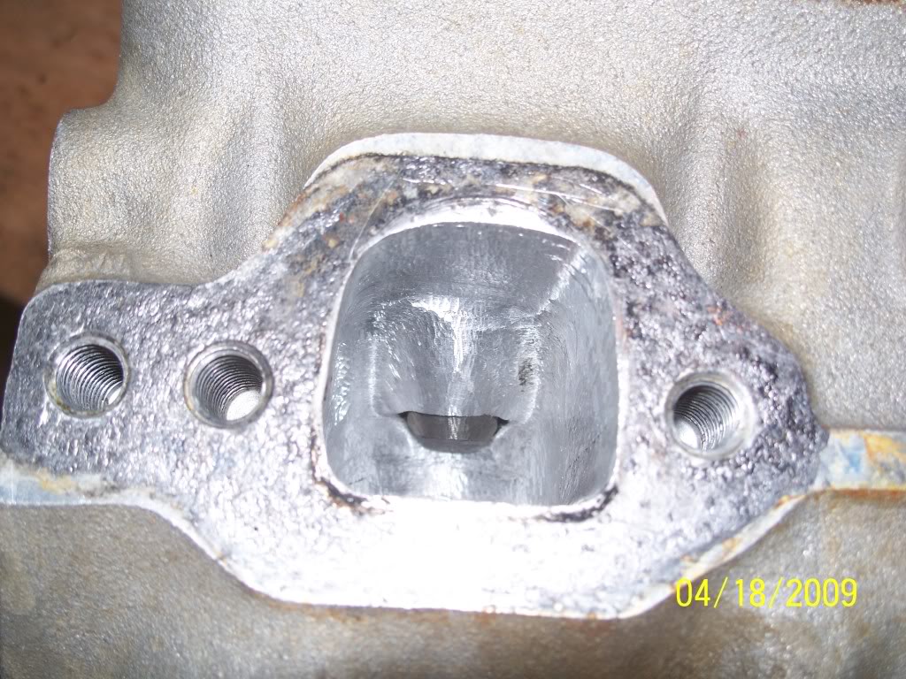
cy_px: 340
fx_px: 1125
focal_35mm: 43
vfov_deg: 33.6
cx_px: 453
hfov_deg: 43.9
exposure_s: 1/80
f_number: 3.2
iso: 80
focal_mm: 9.1
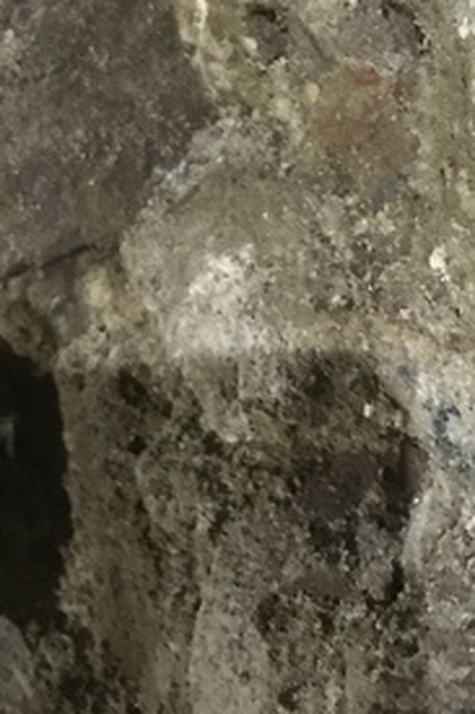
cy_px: -257
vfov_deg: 22.3
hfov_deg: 16.9
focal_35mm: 80
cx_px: 365
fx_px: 1585
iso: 80
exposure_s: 1/6
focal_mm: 3.99
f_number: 1.8
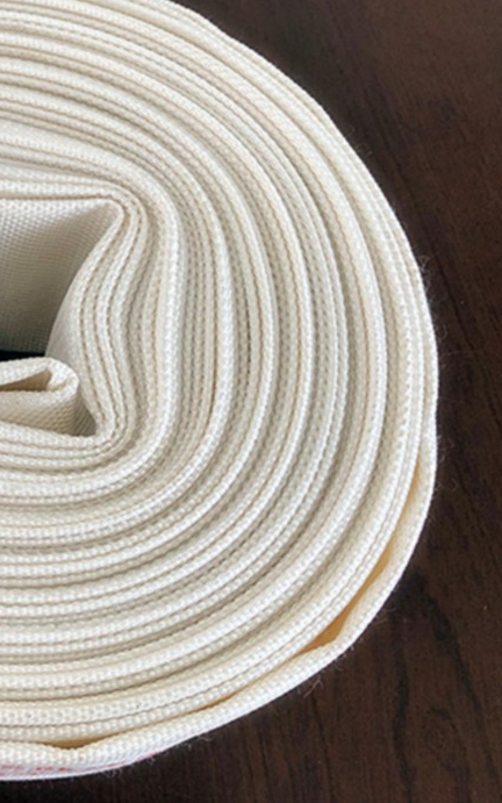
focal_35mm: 44
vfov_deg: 45.3
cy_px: 386
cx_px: -52
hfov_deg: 26.8
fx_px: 963
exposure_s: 1/30
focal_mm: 3.99
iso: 25
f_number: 1.8
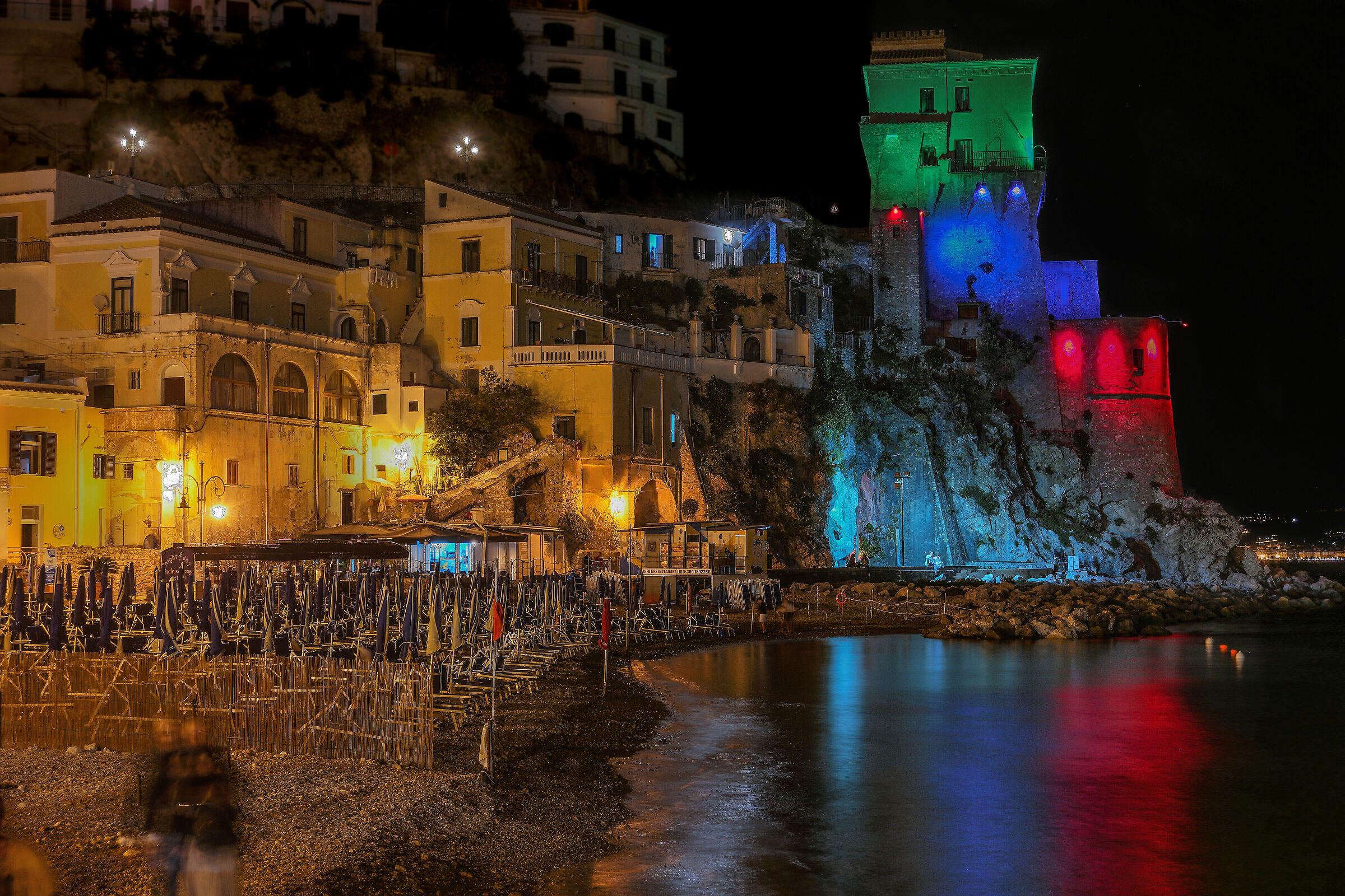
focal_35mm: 53
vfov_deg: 25.5
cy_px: 448
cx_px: 672
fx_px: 1980
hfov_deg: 37.5
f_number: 7.1
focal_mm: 35
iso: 100
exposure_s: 5
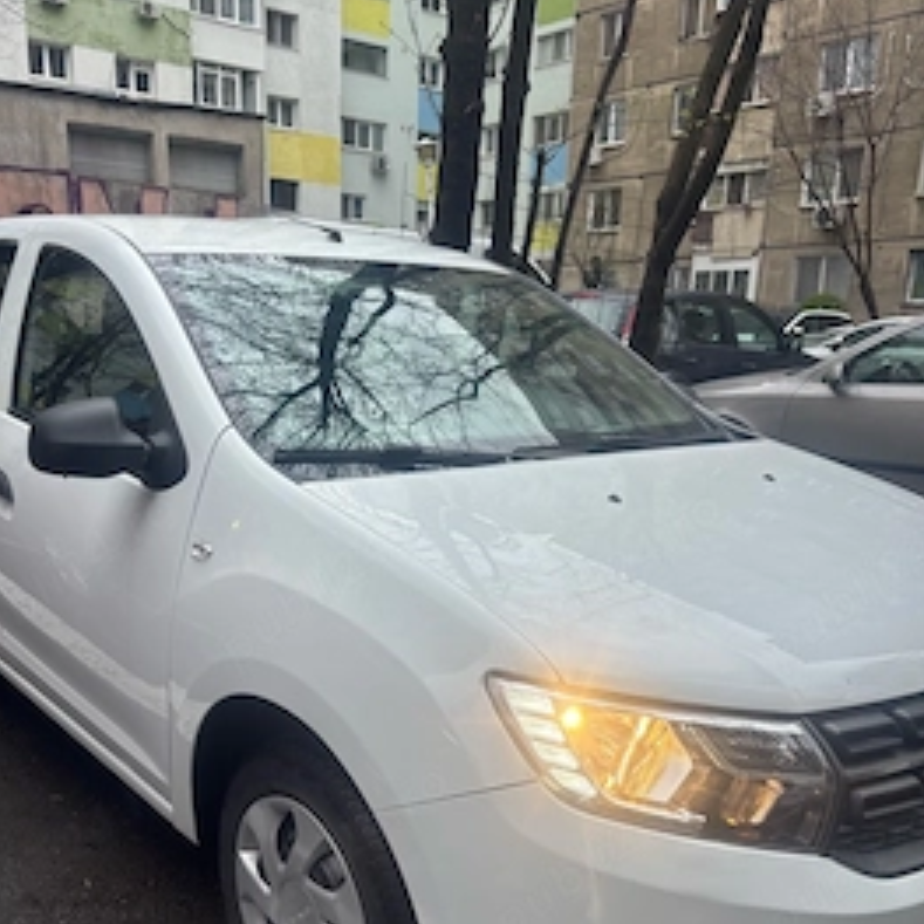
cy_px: 622
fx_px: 1057
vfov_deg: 46.4
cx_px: 404
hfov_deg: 47.1
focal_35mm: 35
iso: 50
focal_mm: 5.96
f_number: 1.6
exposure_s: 1/121
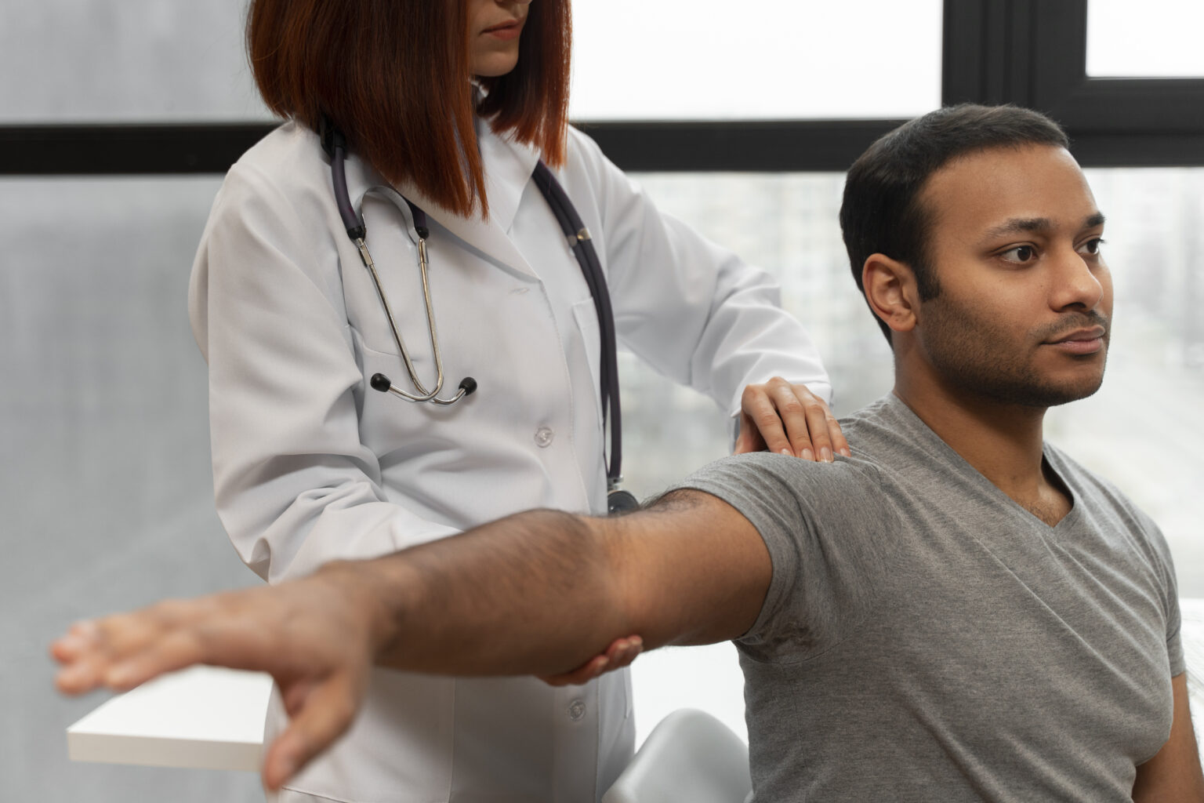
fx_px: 1639
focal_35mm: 49
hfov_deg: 40.3
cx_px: 602
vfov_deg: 27.5
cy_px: 402
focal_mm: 49
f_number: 2.8
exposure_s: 1/160
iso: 400
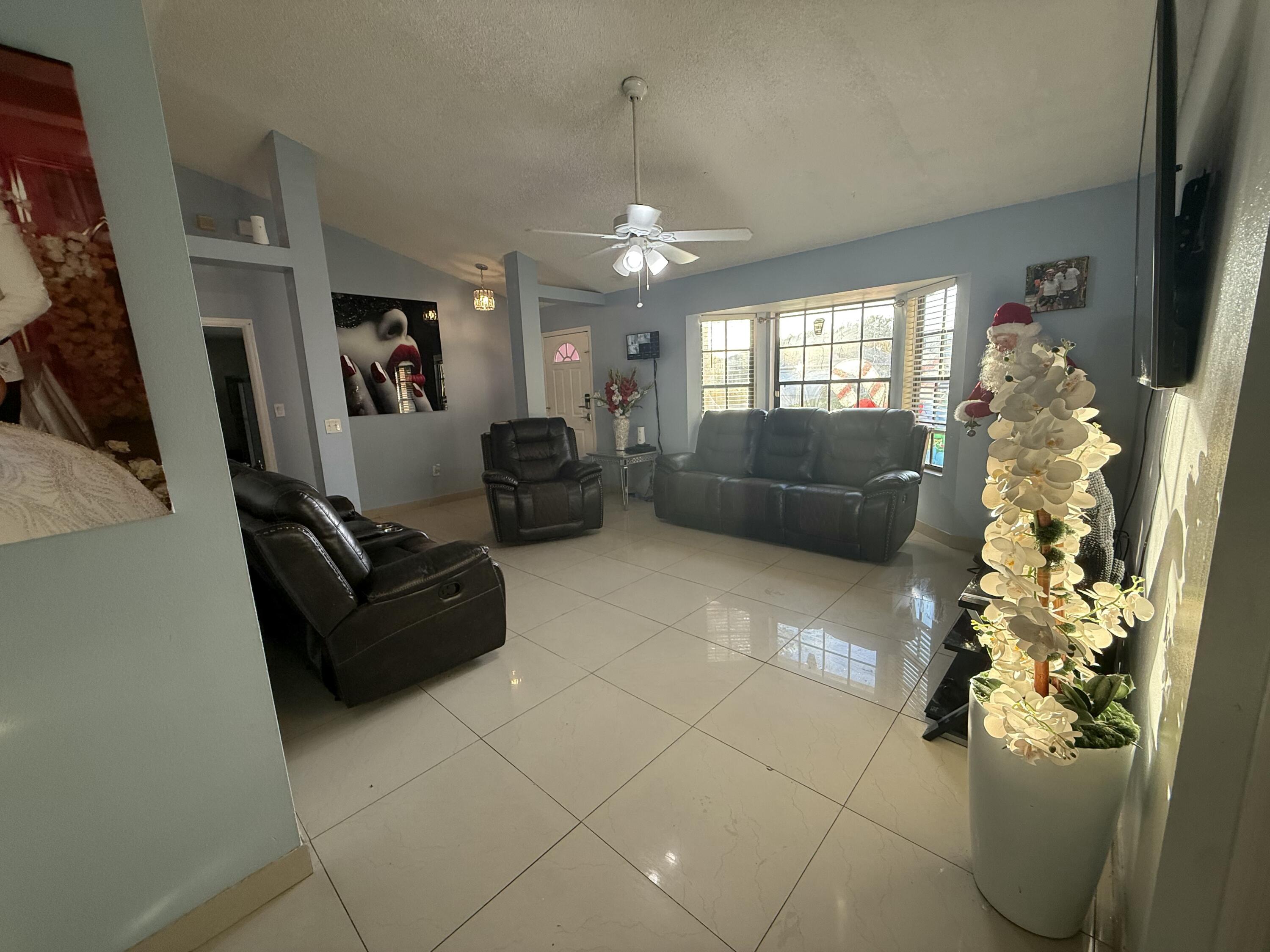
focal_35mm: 14
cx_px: 635
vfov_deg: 85.7
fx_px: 514
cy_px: 476
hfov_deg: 102.1
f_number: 2.2
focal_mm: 2.22
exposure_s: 1/99
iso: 160
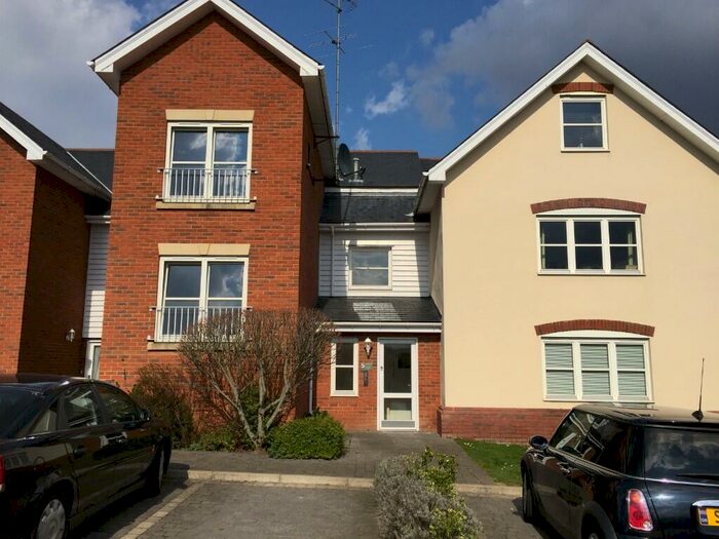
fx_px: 602
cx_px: 360
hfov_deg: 61.7
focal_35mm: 29
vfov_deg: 48.2
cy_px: 270
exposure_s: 1/4950
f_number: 2.2
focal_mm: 4.15
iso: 32
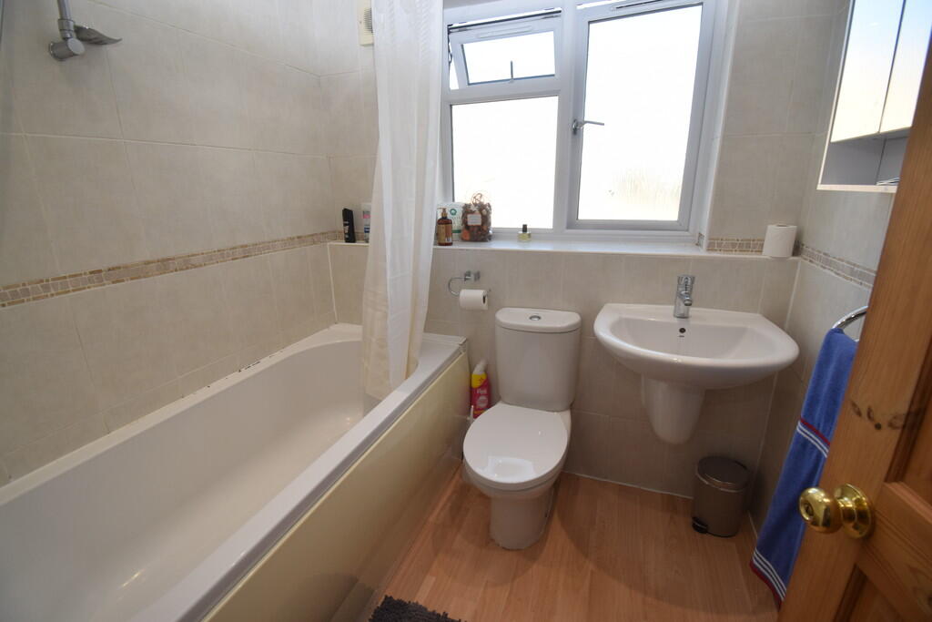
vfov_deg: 77.3
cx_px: 466
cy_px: 311
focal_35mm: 15
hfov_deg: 100.4
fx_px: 388
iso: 400
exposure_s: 1/160
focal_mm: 10
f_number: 6.3
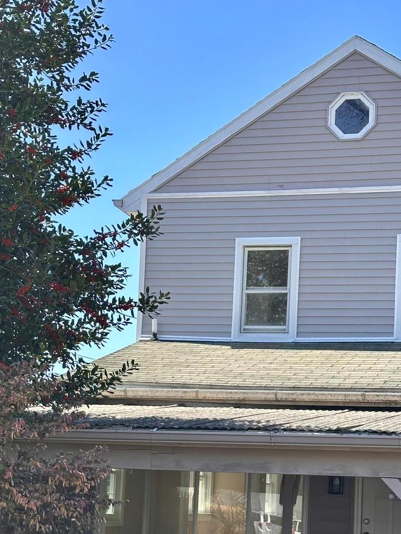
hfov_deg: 19.3
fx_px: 1173
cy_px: 412
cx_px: 281
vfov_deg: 25.3
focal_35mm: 76
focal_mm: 6.86
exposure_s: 1/1613
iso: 64
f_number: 1.78
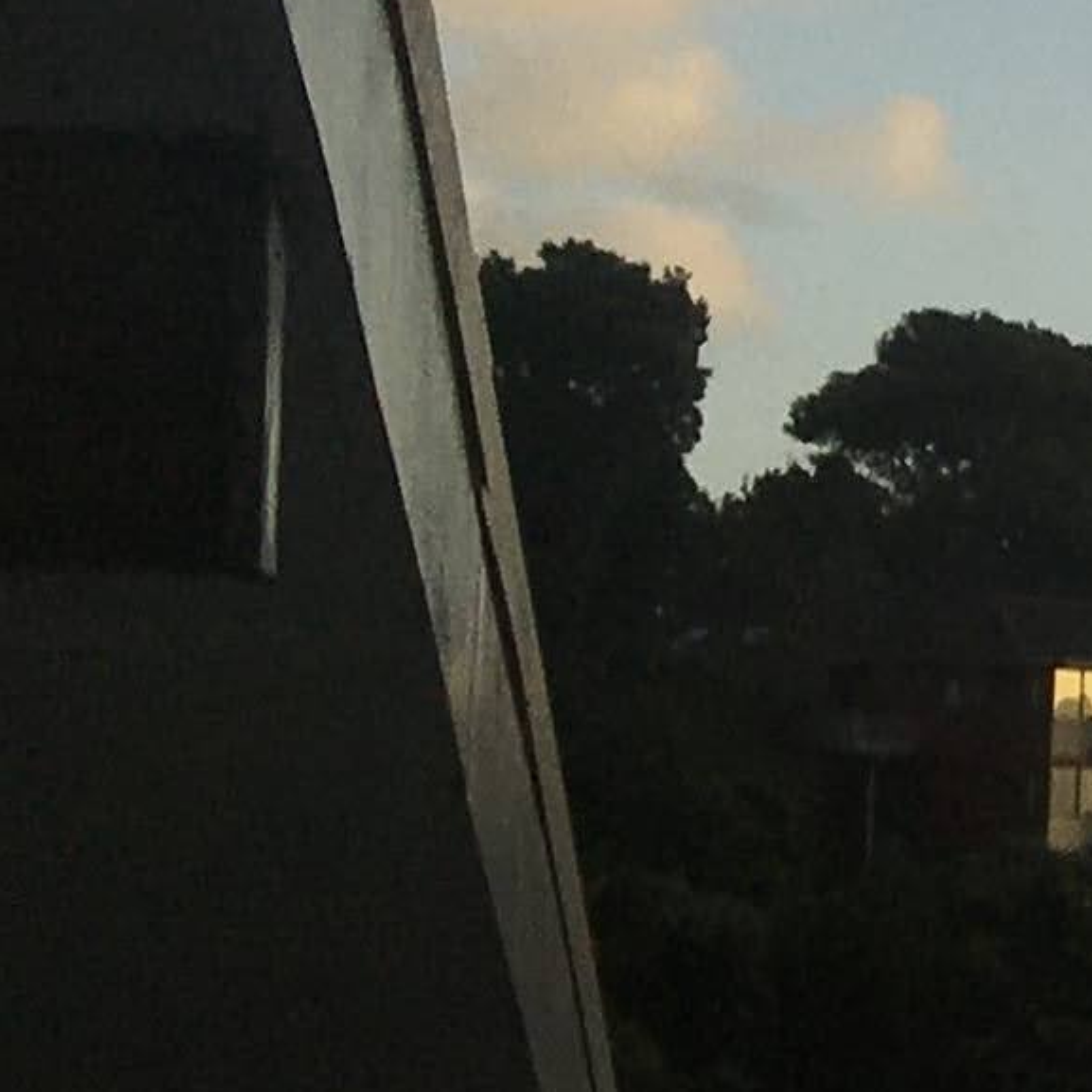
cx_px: 3660
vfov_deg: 9.8
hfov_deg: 7.9
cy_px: 513
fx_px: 6389
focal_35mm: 179
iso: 25
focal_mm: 4.15
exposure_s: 1/1374
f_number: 2.2
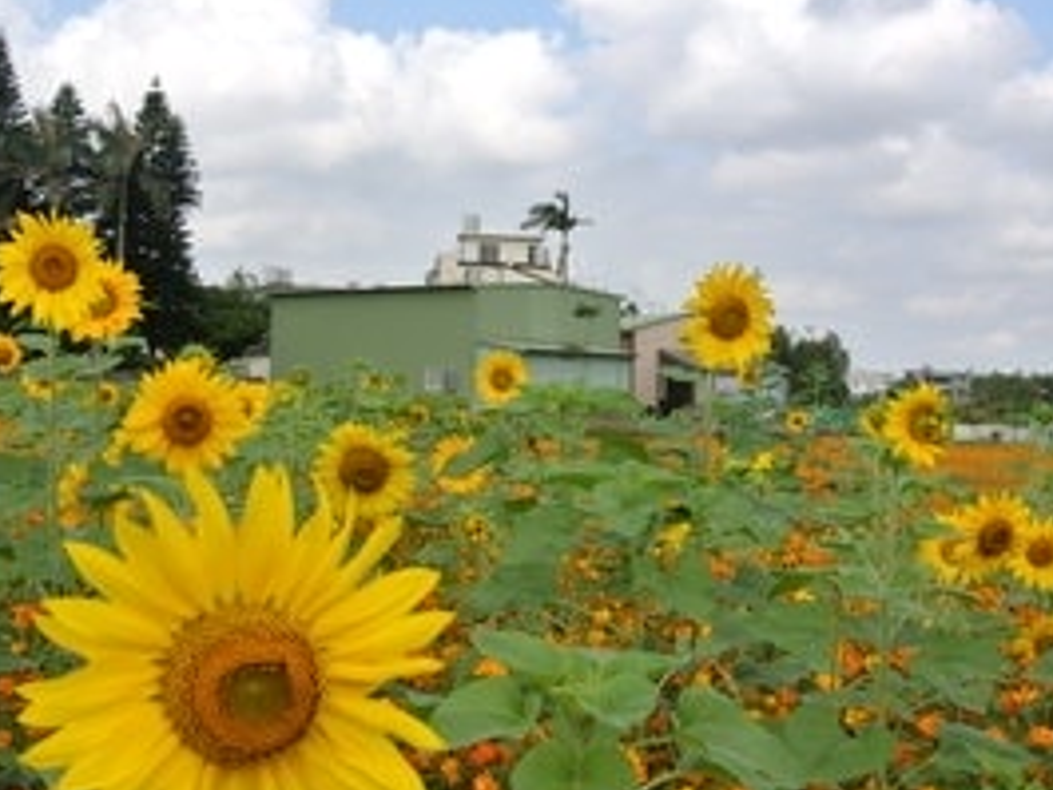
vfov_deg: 29.7
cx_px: 433
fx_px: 1491
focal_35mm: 49
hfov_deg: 38.8
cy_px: 387
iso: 100
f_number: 5.6
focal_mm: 10
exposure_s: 1/500
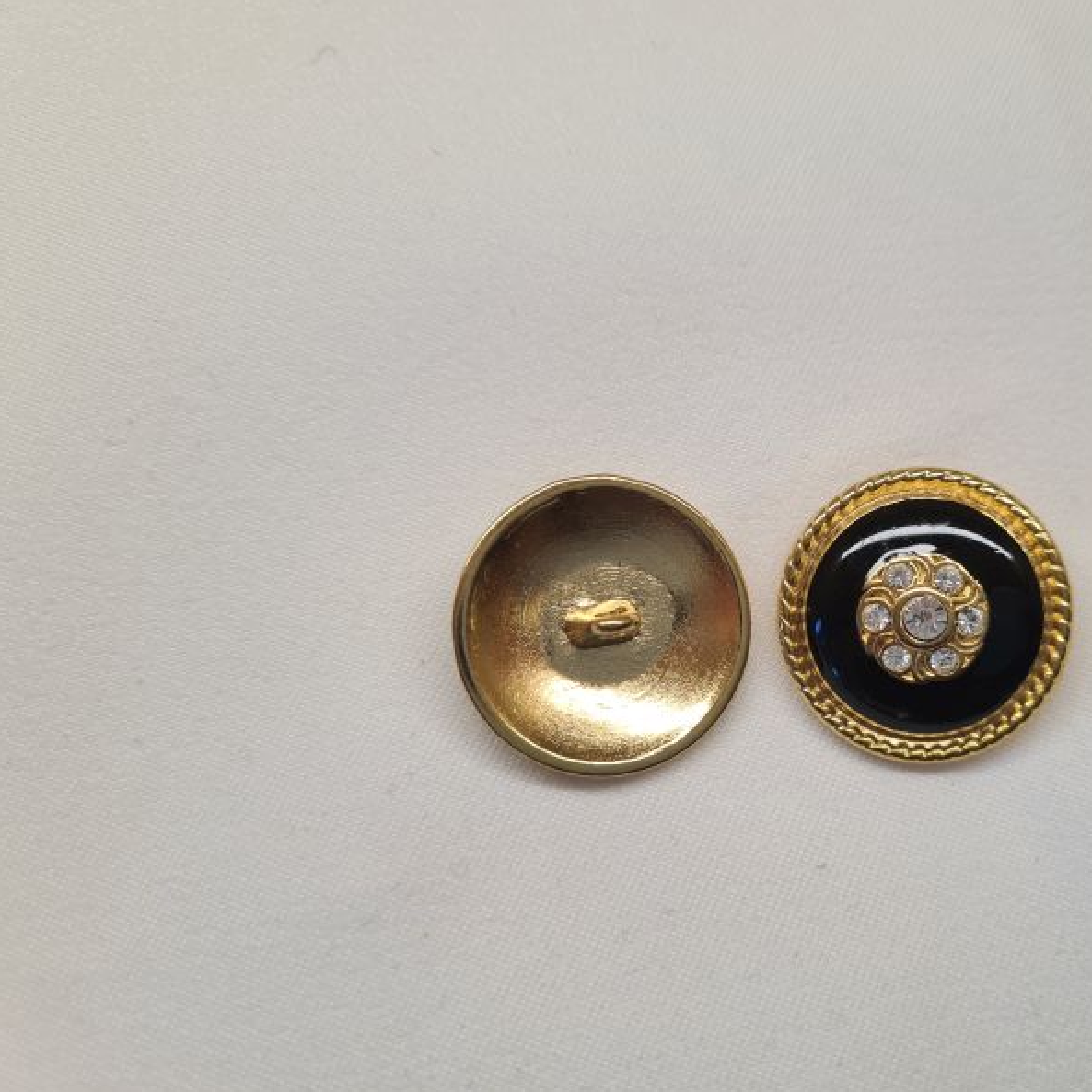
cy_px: 549
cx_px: 731
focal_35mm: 31
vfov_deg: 52.5
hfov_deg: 51.5
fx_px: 1106
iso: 50
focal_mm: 5.4
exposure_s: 1/232
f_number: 1.8
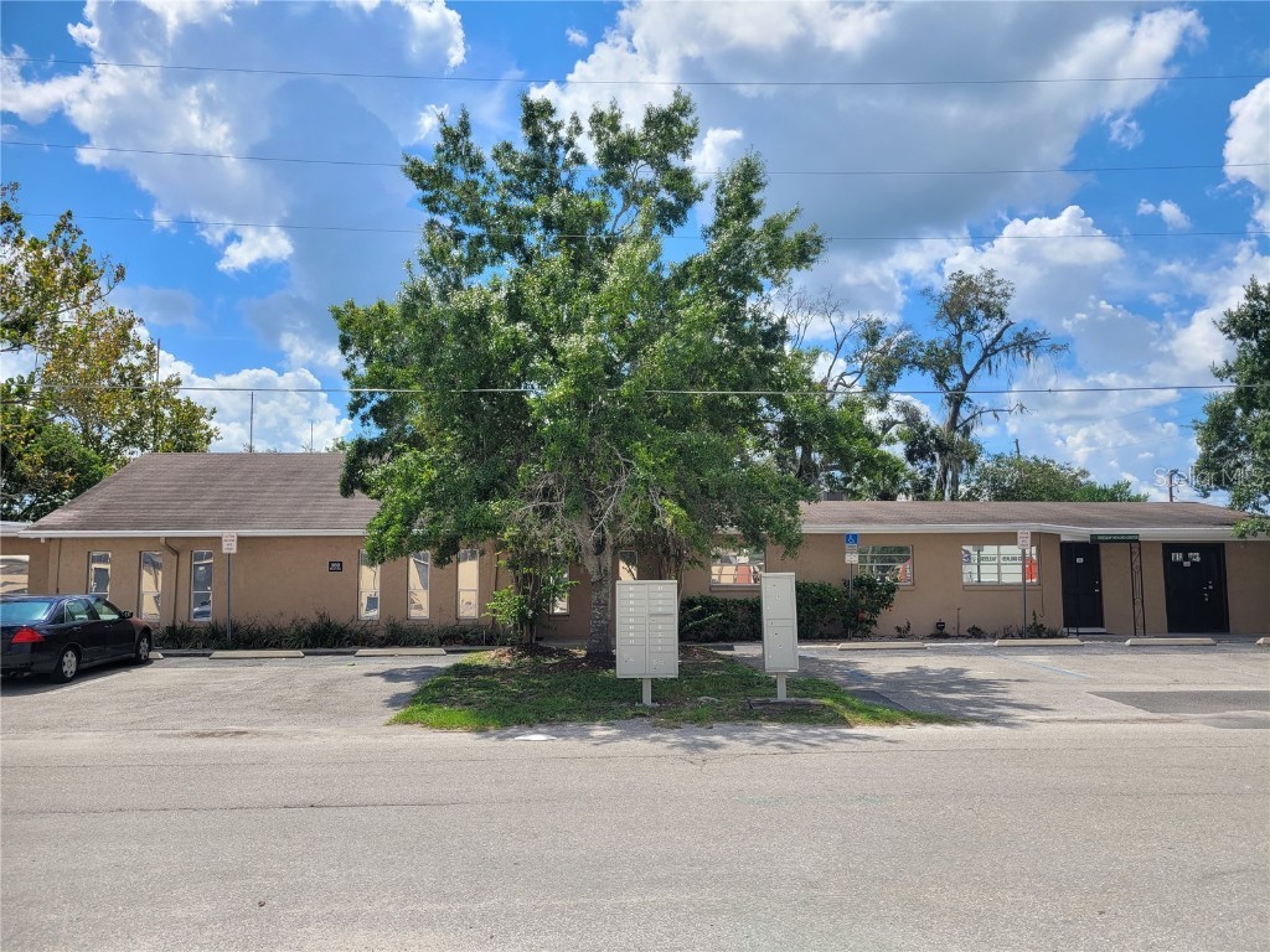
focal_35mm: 26
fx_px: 954
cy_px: 476
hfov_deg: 67.3
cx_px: 635
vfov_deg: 53.1
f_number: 1.8
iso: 40
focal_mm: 5.4
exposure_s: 1/2805
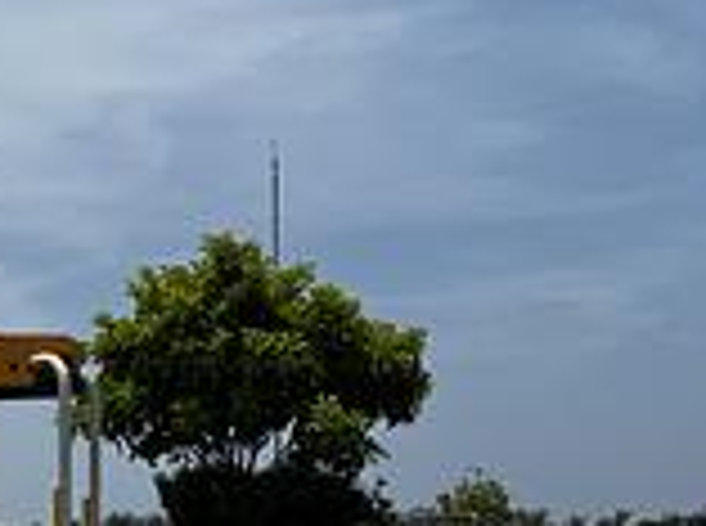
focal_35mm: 85
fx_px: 1730
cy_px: 535
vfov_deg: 16.9
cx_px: 112
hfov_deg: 22.7
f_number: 1.5
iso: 50
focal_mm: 5.7
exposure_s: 1/8000
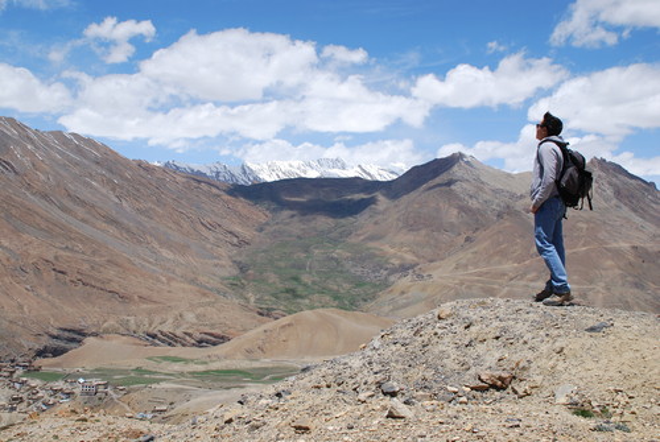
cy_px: 221
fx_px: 716
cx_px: 330
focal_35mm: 39
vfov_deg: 34.3
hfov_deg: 49.5
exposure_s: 1/250
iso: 125
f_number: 10
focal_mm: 26
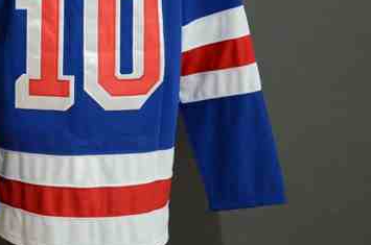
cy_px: 18
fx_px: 1460
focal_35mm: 142
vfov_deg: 9.6
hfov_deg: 14.1
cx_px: -46
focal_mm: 42
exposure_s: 1/30
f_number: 4.5
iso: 4000
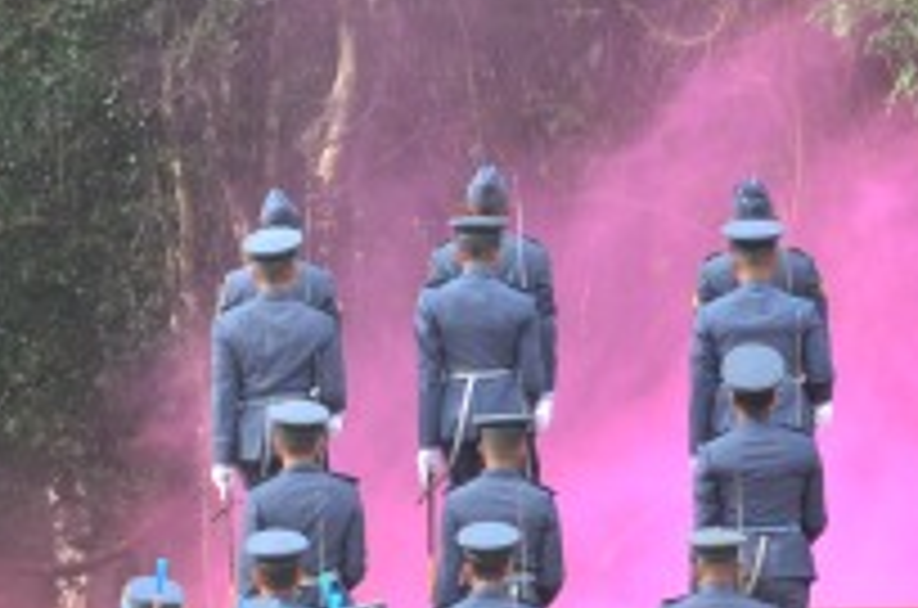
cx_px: -112
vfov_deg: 1.8
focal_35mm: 750
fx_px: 19080
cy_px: 426
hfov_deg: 2.8
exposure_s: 1/125
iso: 320
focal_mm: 170
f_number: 10
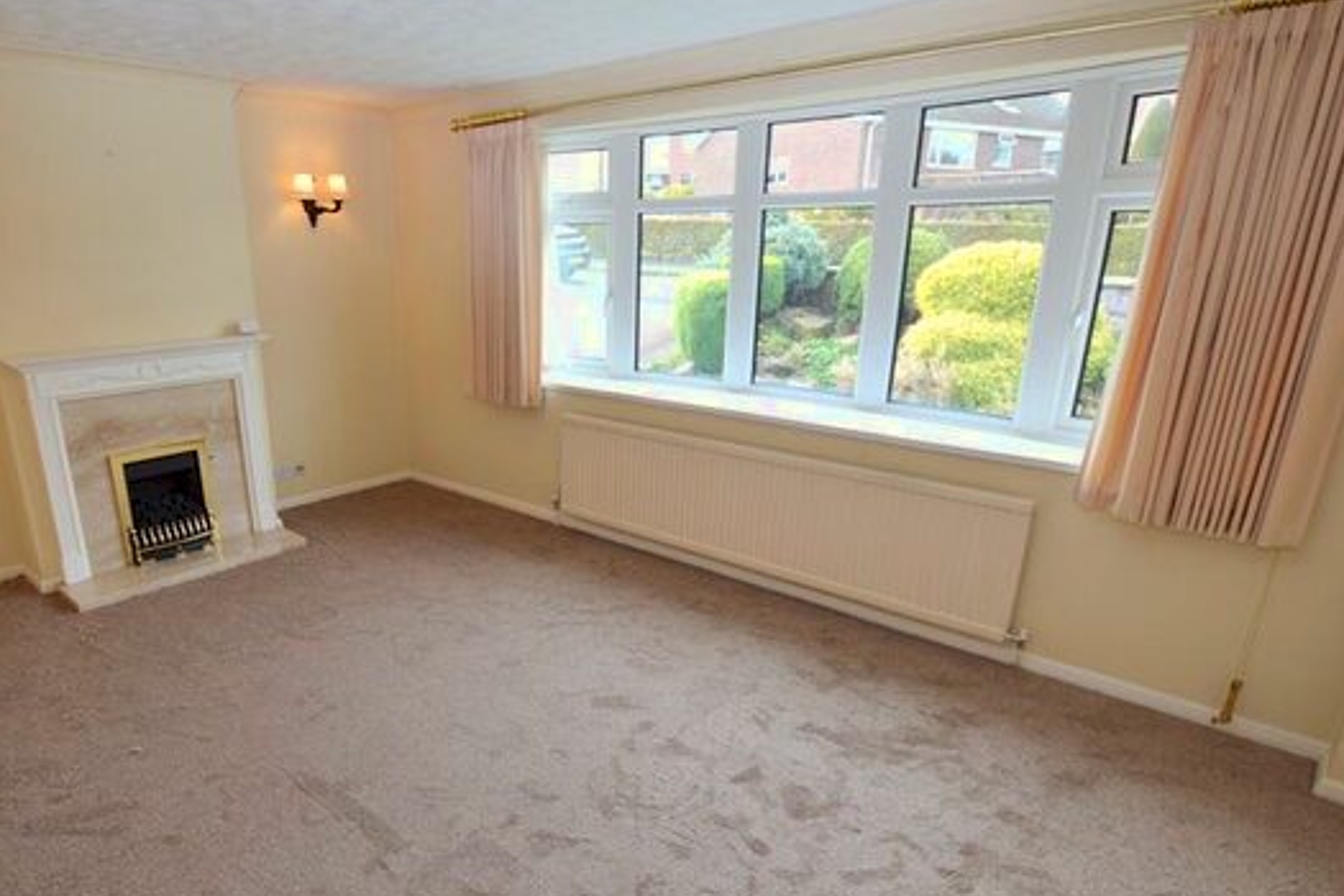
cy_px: 525
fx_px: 747
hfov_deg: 82.8
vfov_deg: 61.5
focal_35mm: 20
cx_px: 525
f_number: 6.3
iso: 100
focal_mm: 10
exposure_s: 1/40
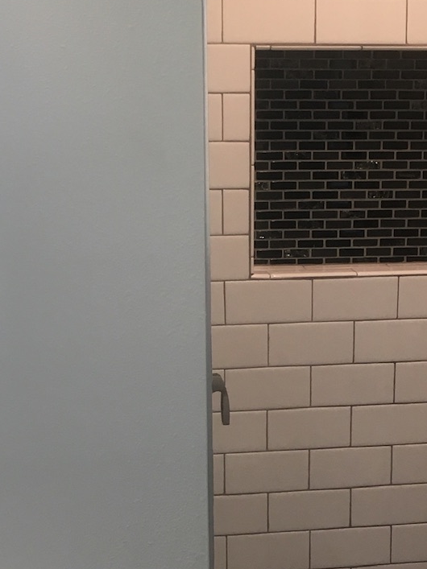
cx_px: 303
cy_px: 477
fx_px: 1382
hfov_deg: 17.5
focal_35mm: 84
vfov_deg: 22.9
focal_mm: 4.15
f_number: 2.2
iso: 25
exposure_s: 1/30
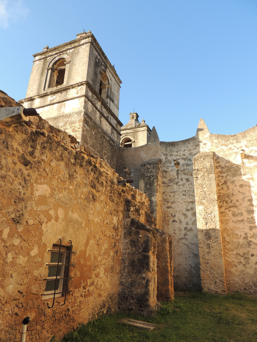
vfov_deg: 71.6
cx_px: 128
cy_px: 171
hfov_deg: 56.8
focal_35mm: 24
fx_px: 238
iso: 100
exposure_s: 1/400
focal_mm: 4.3
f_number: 3
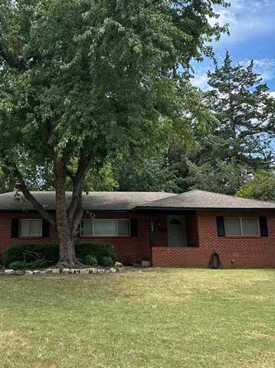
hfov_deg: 39.2
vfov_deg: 51.3
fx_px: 382
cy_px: 161
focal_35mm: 36
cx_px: 96
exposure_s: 1/1845
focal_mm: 6.86
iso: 80
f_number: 1.78
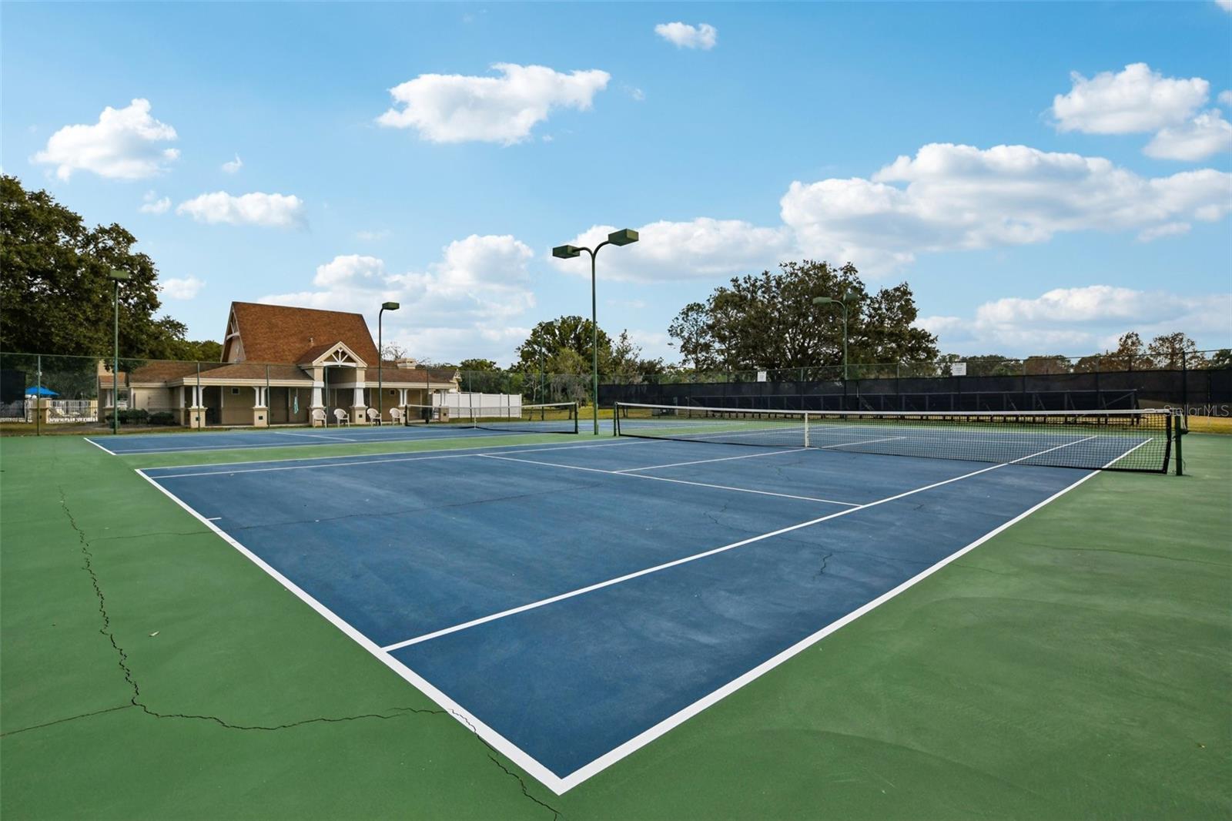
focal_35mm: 18
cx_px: 616
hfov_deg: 90.0
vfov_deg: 67.4
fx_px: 616
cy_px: 410
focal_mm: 18
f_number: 8
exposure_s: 1/800
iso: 400
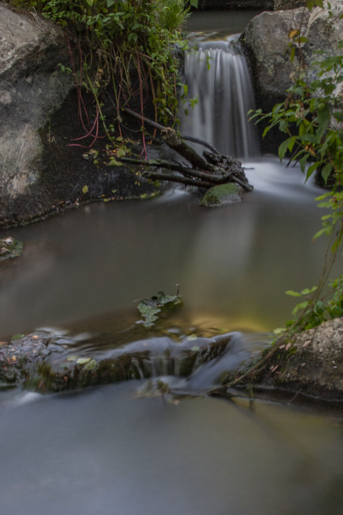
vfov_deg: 35.1
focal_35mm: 56
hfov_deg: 24.1
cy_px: 369
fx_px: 800
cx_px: 218
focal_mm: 28
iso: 400
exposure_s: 30
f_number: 13
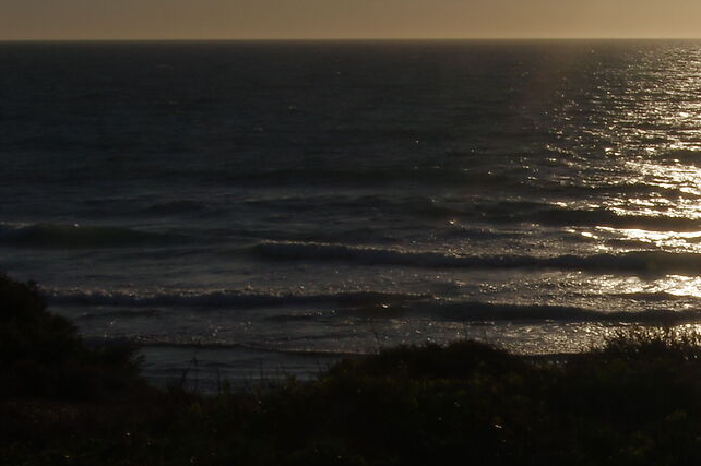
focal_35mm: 101
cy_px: 297
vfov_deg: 13.5
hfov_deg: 19.3
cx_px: 794
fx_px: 1965
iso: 200
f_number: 22
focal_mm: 18
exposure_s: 1/640
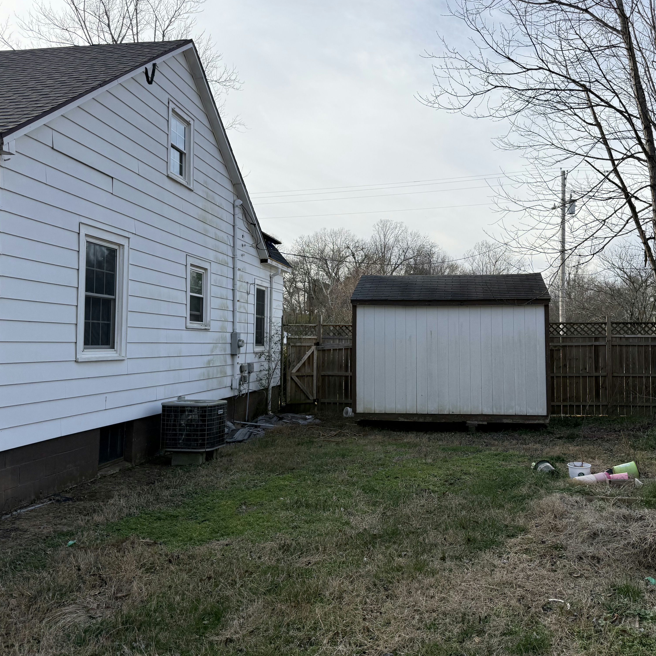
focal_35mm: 29
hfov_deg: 55.3
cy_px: 320
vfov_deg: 55.6
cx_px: 384
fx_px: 622
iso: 80
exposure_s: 1/3333
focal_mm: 6.76
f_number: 1.78
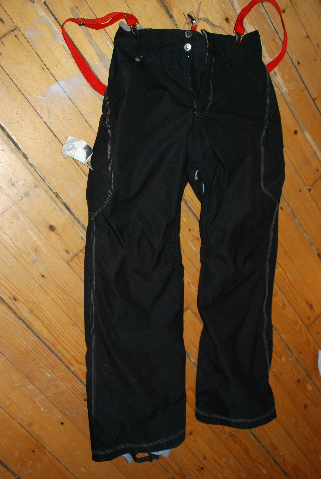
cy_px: 240
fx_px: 480
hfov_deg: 37.0
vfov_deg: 53.1
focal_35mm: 36
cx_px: 160
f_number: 4
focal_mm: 24
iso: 400
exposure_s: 1/60
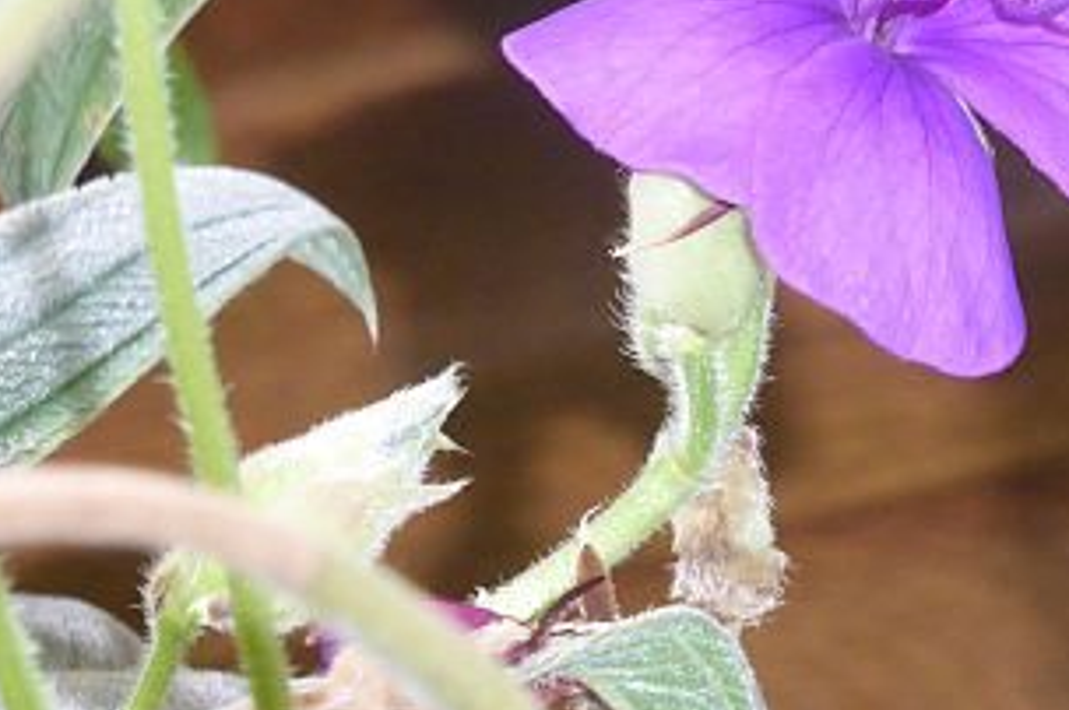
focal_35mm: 581
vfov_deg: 2.4
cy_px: 102
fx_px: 17234
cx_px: 925
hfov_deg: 3.6
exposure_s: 1/80
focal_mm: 47.5
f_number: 5.6
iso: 640
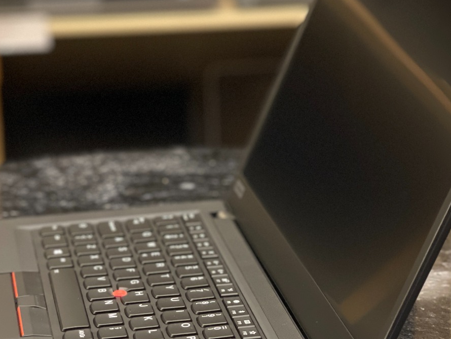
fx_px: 1499
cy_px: 187
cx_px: 187
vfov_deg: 12.9
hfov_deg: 17.1
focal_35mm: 115
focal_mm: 7.5
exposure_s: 1/40
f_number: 2.2
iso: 400
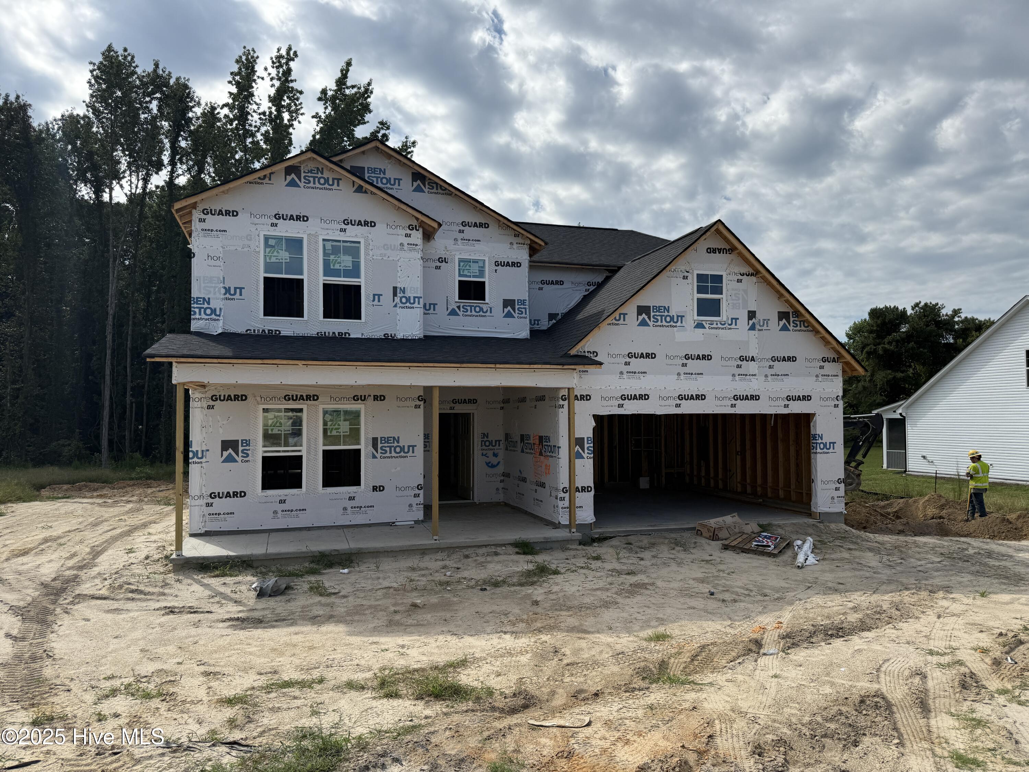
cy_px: 386
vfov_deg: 56.8
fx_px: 713
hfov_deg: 71.6
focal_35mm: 24
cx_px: 514
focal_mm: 6.76
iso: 80
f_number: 1.78
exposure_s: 1/6711
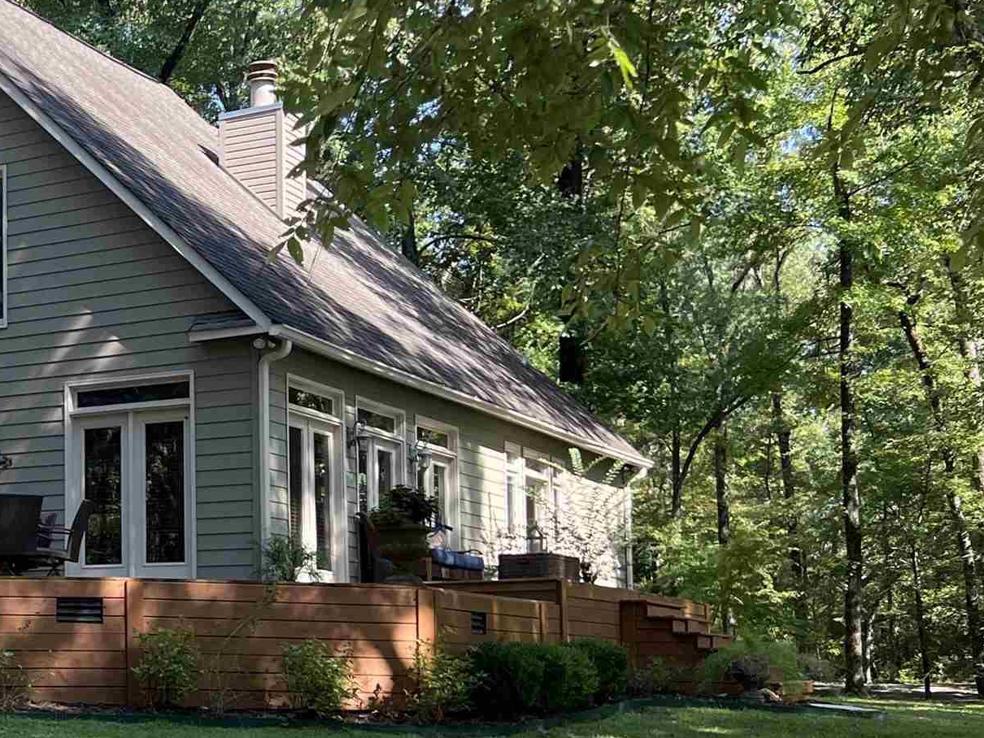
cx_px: -167
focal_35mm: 66
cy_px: 511
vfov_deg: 22.1
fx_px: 1876
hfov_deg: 26.4
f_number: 1.5
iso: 50
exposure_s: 1/696
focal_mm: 5.7
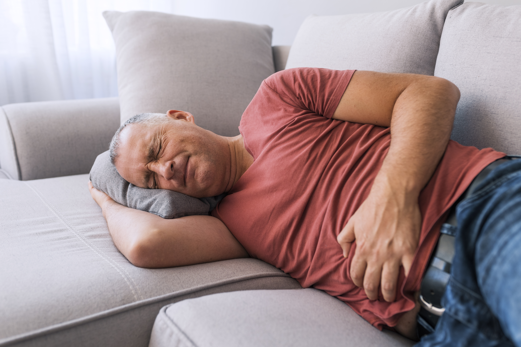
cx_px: 260
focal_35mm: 35
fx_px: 507
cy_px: 174
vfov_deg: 37.9
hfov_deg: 54.4
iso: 400
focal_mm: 35
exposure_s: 1/125
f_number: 2.8
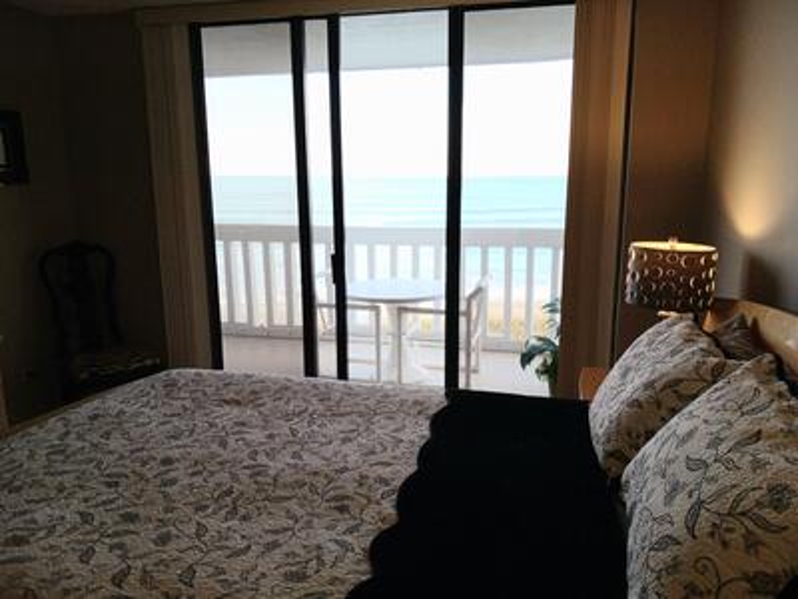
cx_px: 399
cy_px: 300
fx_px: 622
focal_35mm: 27
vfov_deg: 51.4
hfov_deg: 65.3
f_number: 1.8
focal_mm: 3.94
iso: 40
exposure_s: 1/303
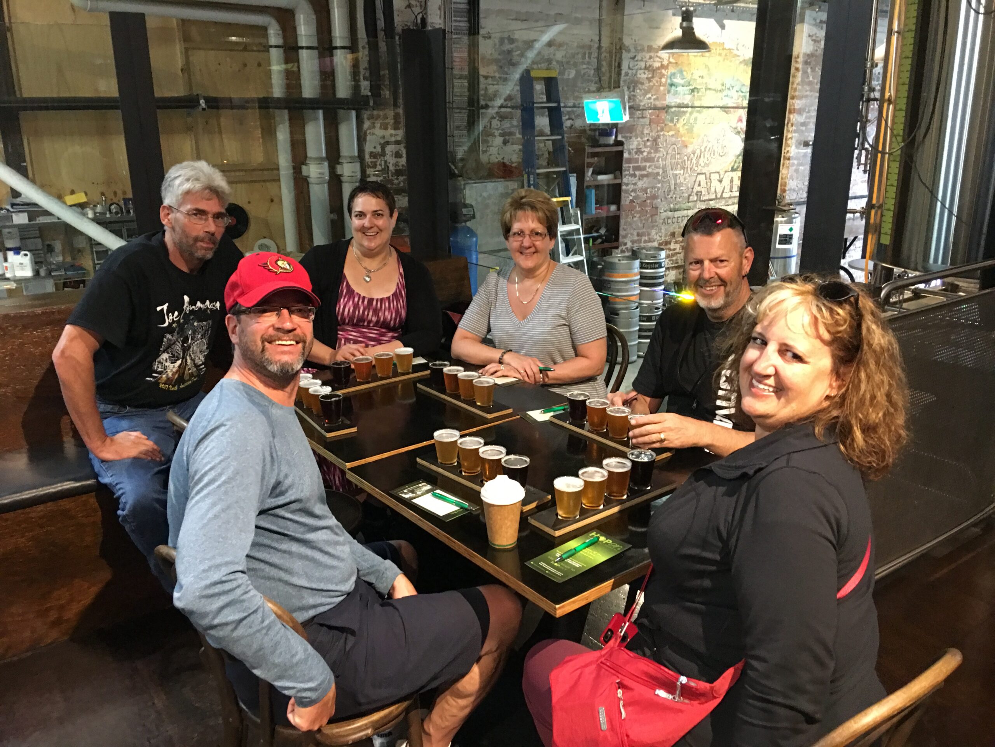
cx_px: 498
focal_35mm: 29
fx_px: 834
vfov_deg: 48.2
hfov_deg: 61.7
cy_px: 374
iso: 125
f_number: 2.2
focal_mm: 4.15
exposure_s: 1/8
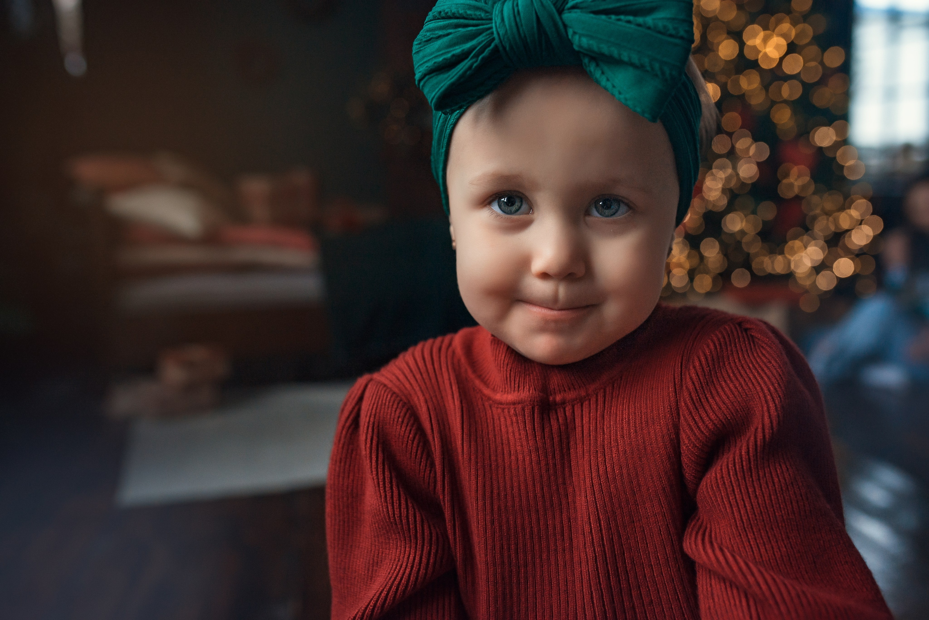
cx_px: 464
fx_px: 904
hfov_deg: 54.4
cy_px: 310
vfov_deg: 37.9
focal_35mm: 35
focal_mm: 35
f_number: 3.5
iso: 800
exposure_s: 1/400
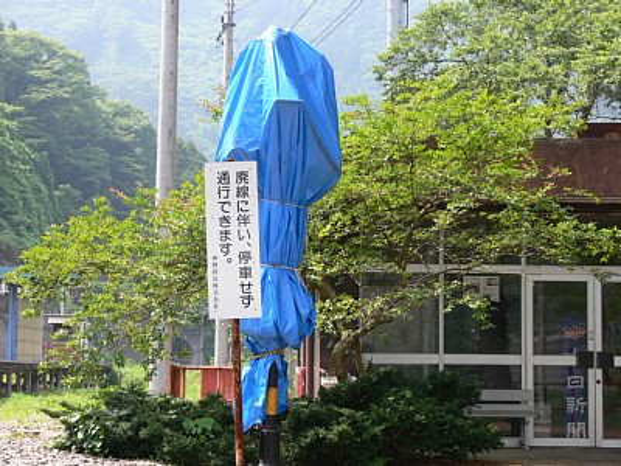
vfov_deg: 17.0
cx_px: 310
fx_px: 1561
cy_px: 233
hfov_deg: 22.5
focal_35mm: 87
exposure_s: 1/125
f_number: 5
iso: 80
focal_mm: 18.4
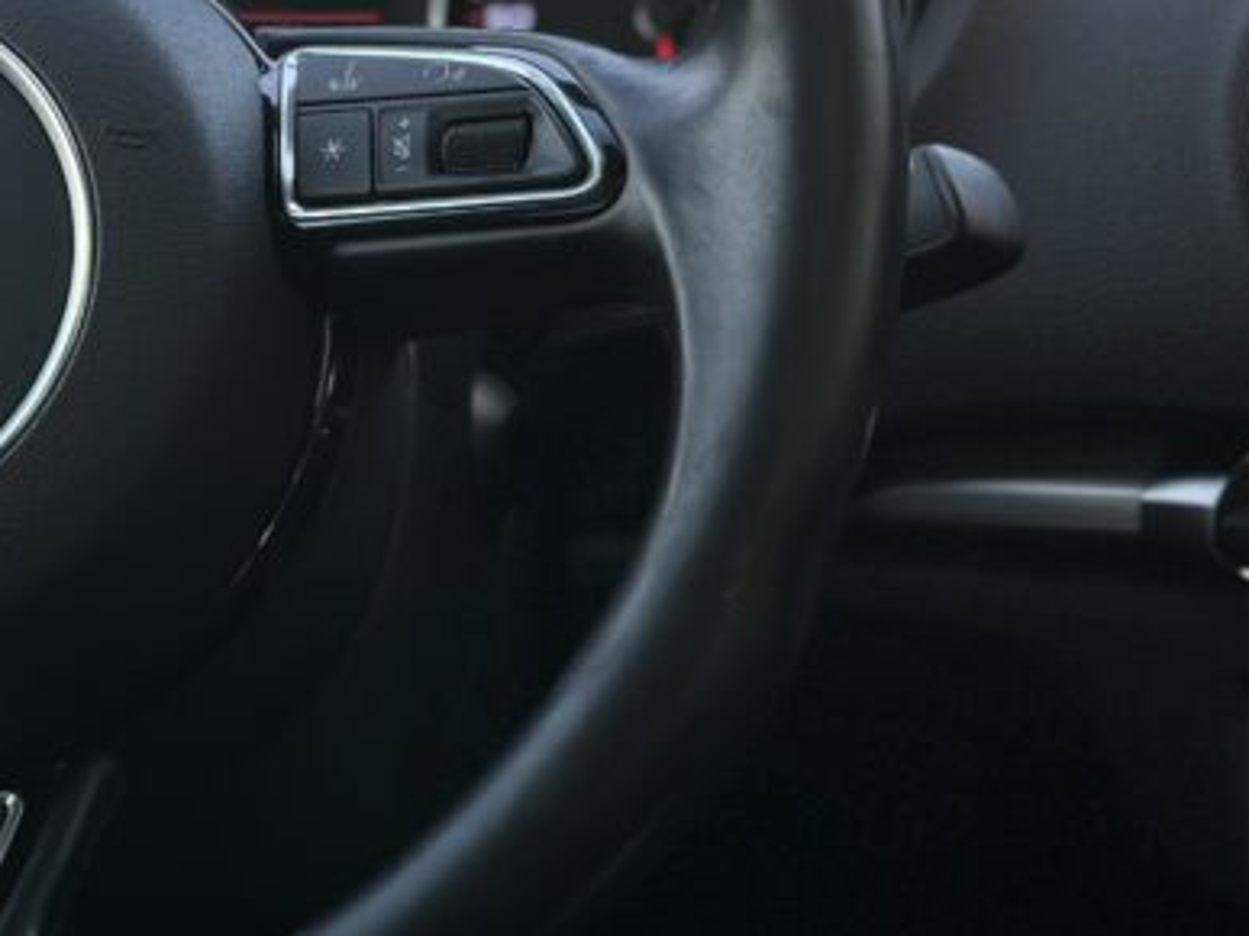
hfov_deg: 15.2
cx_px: -81
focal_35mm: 127
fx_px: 4581
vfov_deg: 11.6
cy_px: 278
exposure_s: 1/151
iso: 125
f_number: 1.78
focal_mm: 6.86
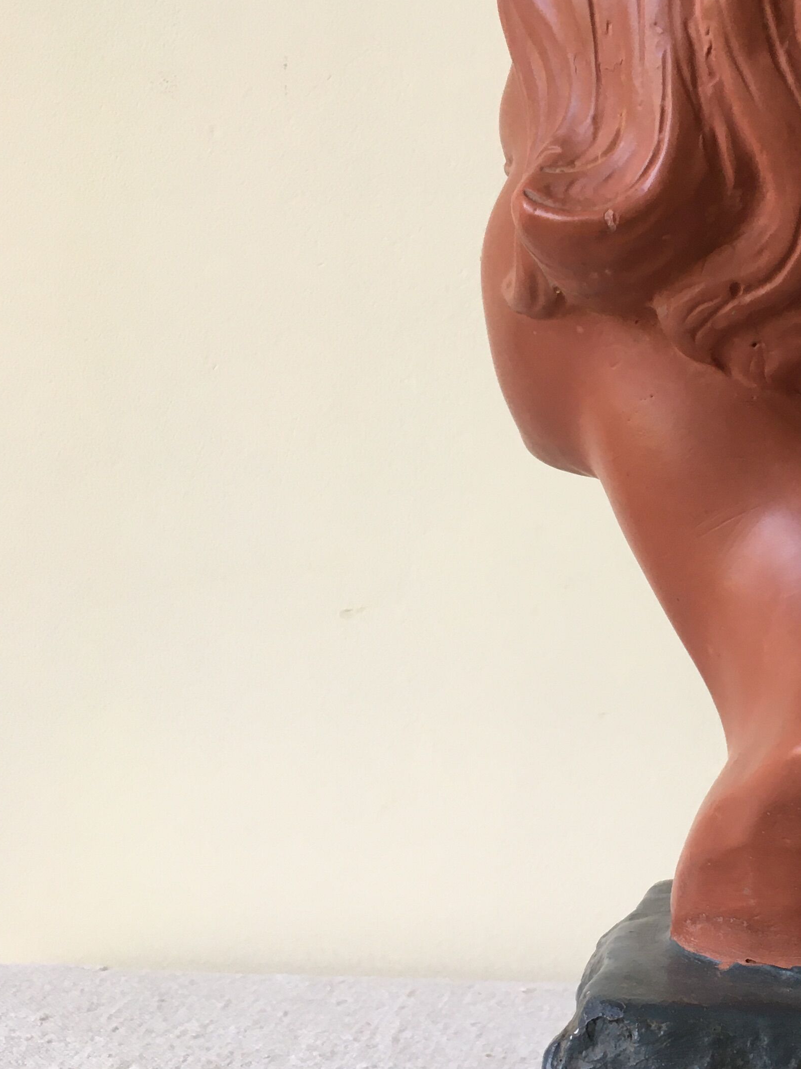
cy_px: 576
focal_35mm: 55
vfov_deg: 34.9
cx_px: 738
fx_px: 1697
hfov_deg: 25.6
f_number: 2.2
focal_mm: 4.15
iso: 25
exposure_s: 1/33
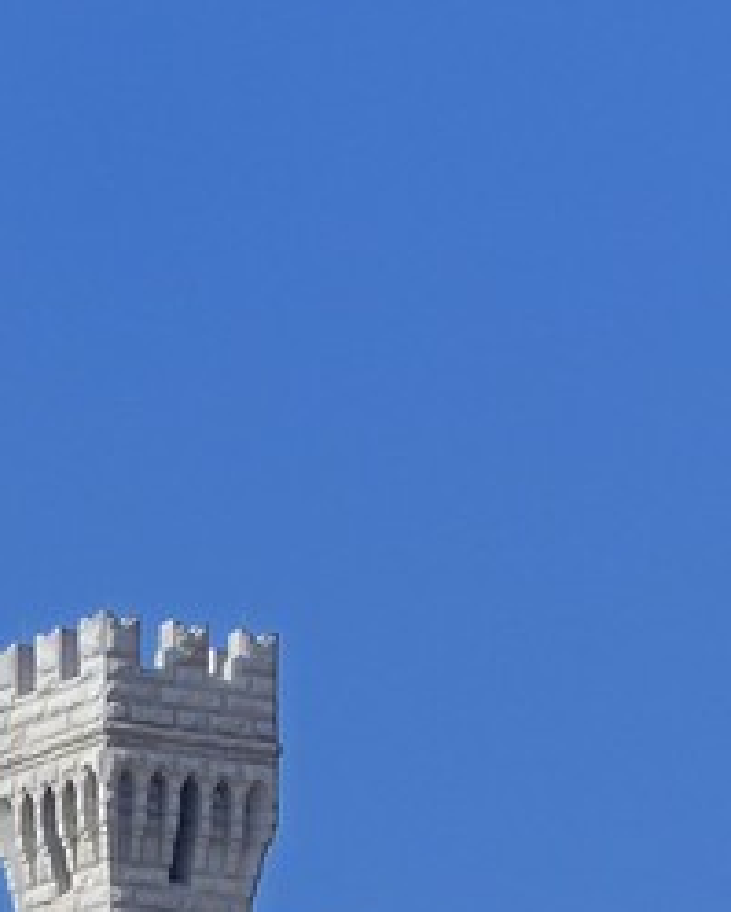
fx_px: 30989
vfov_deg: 1.7
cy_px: 1679
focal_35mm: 1148
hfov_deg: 1.3
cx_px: -1738
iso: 200
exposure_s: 1/250
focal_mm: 190
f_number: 13
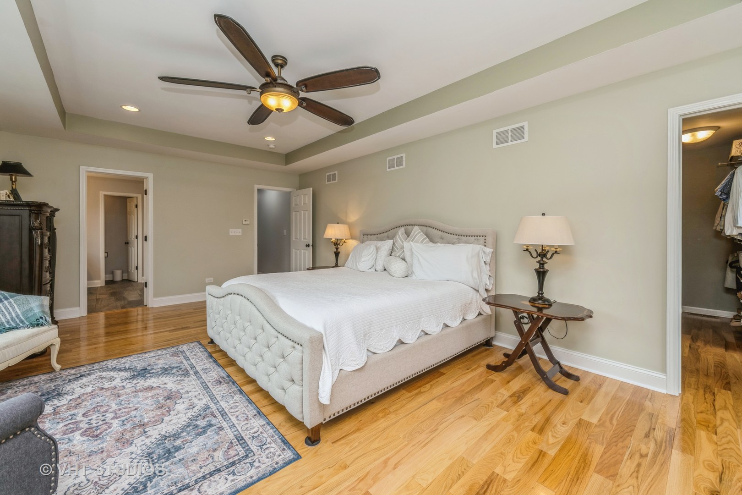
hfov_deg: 104.3
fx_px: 289
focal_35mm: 14
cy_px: 248
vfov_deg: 81.2
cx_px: 371
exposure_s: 1/40
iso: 200
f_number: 8
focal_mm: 14
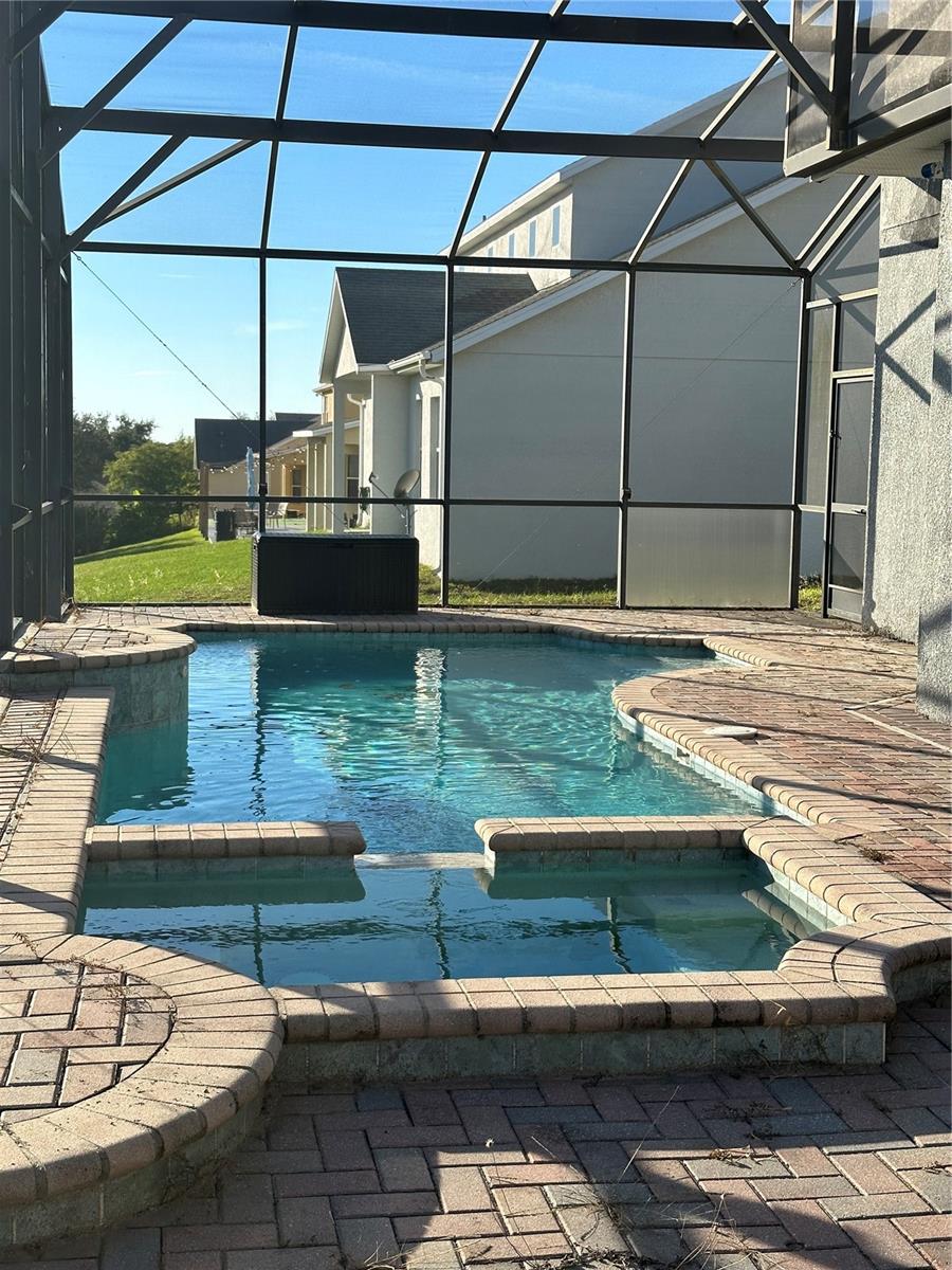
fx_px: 1760
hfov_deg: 30.3
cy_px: 635
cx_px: 476
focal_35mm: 48
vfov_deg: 39.7
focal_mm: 6.86
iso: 64
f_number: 1.78
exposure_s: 1/1916
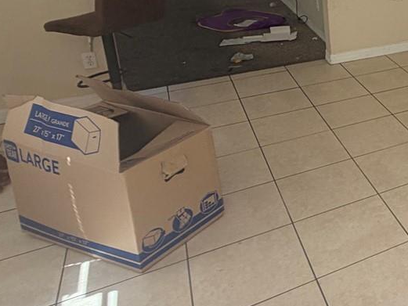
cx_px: 522
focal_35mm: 43
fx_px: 507
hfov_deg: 33.2
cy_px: 17
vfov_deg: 31.6
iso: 50
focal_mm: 2.22
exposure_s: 1/119
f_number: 2.2
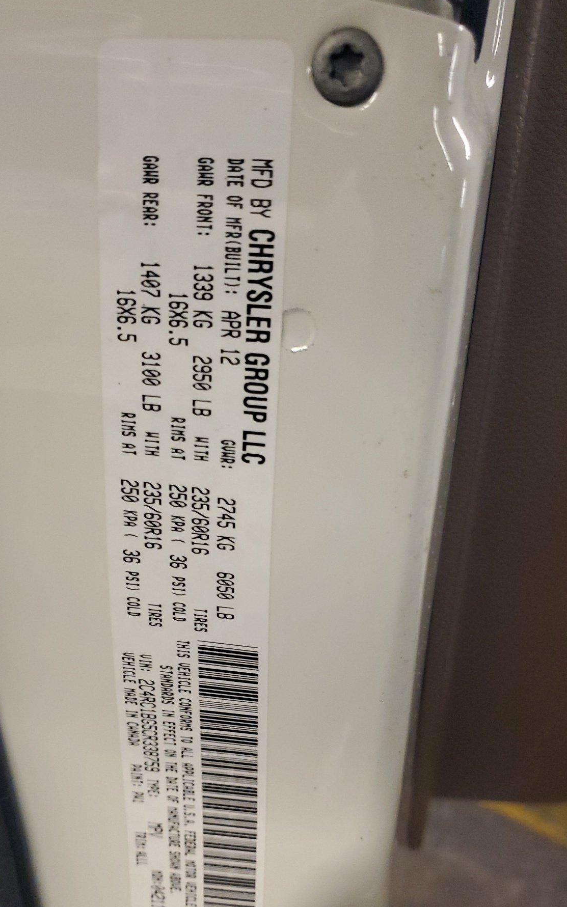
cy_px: 530
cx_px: 274
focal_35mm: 33
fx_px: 816
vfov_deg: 57.8
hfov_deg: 38.3
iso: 298
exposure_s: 1/60.2
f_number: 1.5
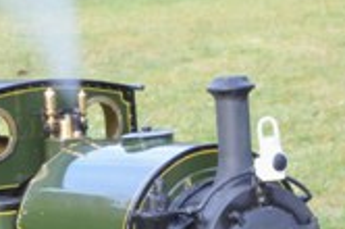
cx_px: -114
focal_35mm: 250
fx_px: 2391
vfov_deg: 5.5
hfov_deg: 8.1
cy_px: 182
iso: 320
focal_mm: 46
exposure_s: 1/5
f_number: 25
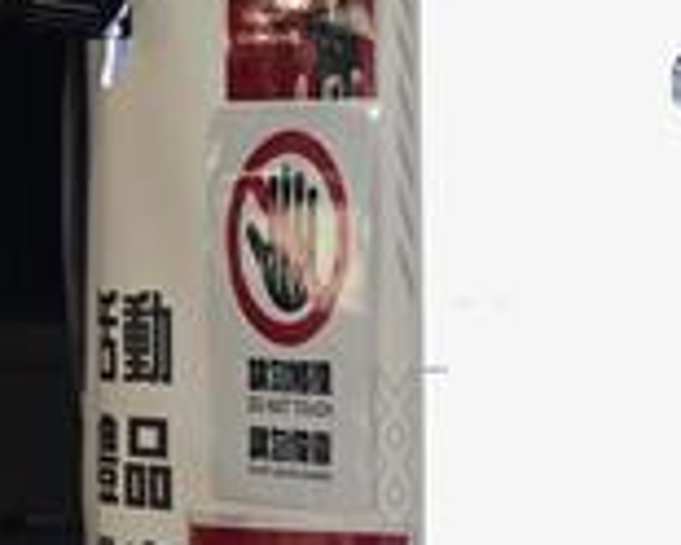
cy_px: 275
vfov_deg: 10.4
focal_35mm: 149
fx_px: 3003
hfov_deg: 11.6
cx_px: 1362
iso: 1600
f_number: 2.8
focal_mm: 24
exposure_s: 1/80
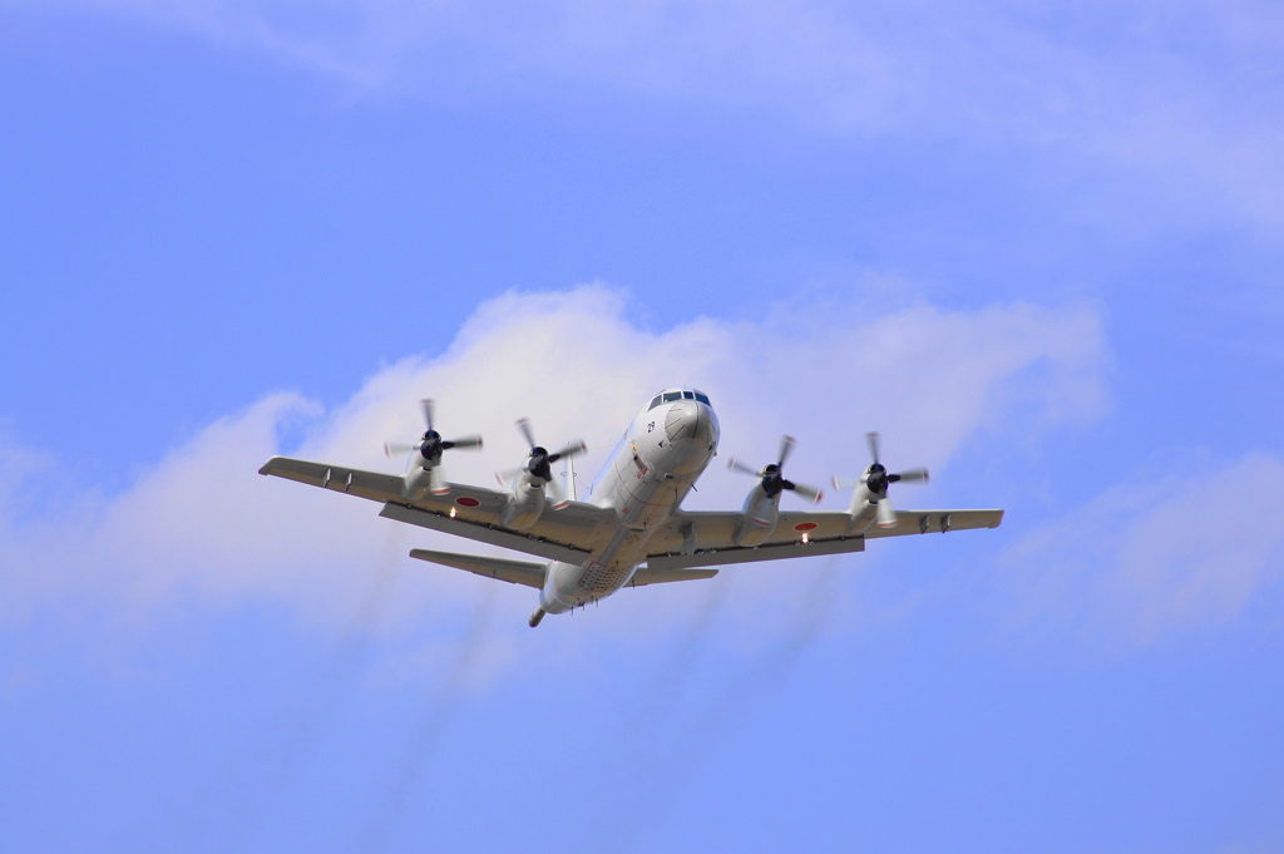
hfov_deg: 6.9
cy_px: 427
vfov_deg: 4.6
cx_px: 642
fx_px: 10691
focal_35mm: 300
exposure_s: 1/400
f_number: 9
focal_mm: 200
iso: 100
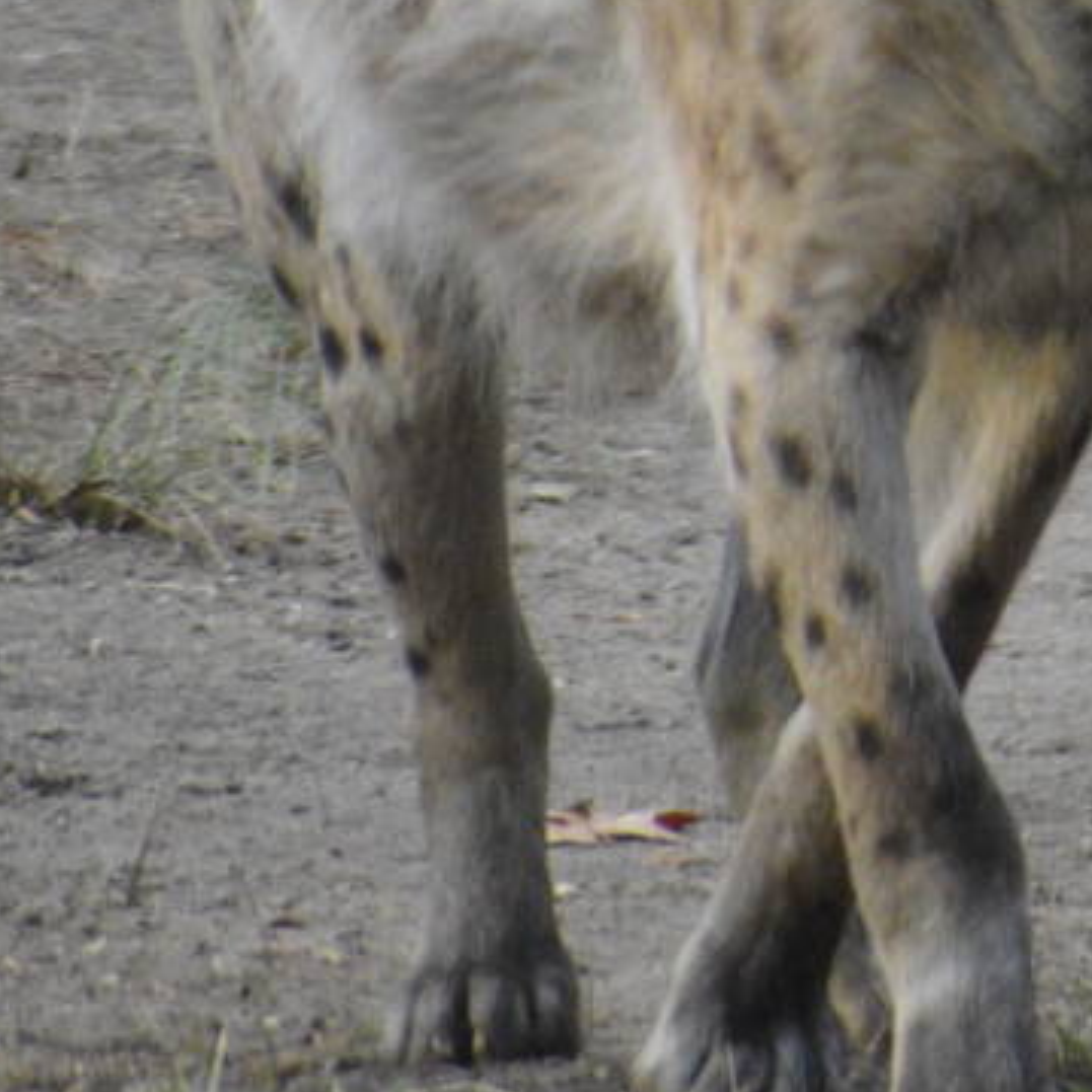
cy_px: -152
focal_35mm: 1704
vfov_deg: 1.0
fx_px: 60816
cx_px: 1055
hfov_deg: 1.0
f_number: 6.3
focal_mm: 300
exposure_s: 1/320
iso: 3200
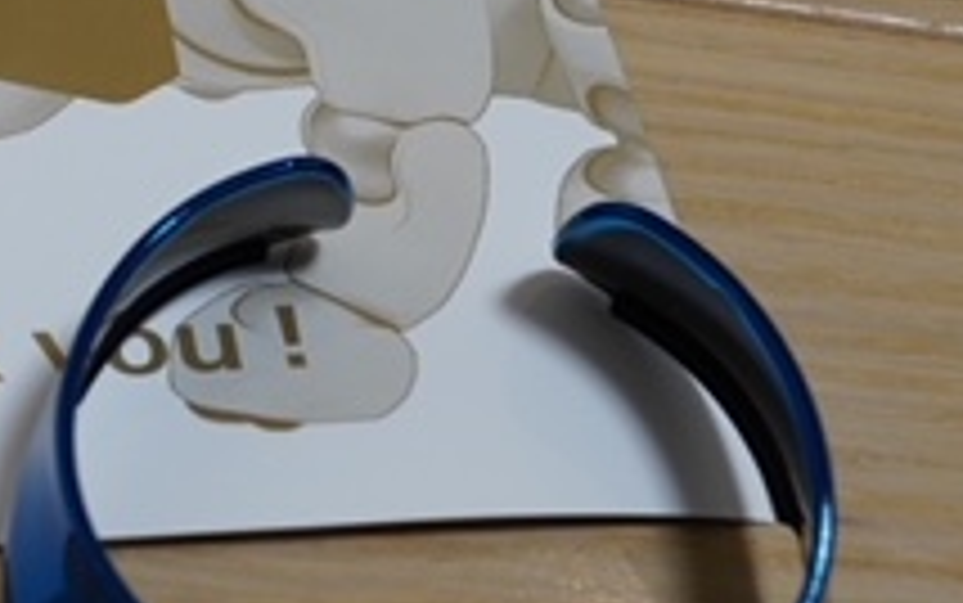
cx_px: 68
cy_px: 243
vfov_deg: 11.9
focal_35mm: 110
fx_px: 2888
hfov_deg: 18.6
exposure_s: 1/40
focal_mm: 24
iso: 500
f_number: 5.6
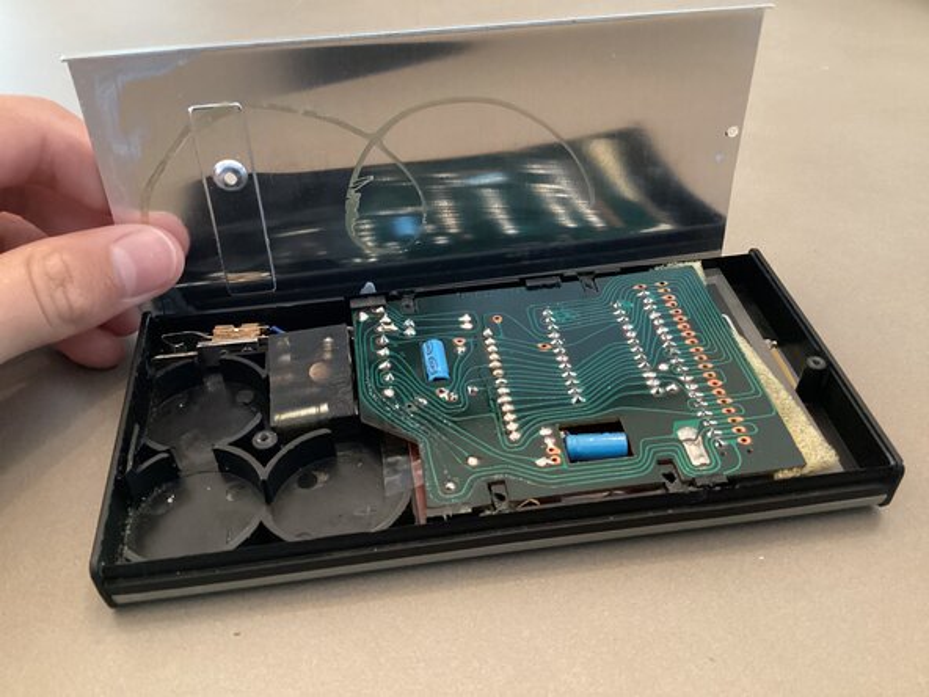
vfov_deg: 45.4
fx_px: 832
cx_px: 464
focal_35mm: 31
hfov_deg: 58.4
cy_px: 348
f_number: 2.4
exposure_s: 1/15
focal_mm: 3.3
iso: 640
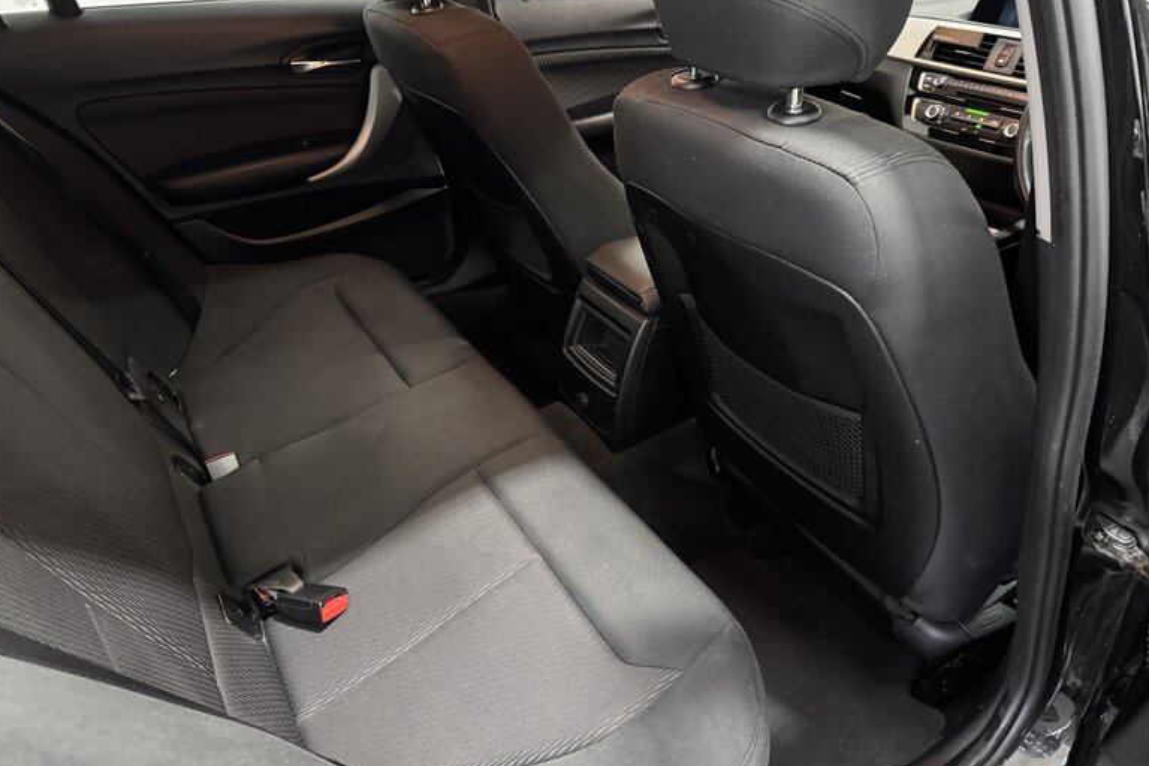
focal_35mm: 26
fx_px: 830
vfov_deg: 49.5
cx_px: 588
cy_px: 410
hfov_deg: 69.4
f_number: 1.78
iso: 800
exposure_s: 1/25
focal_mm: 6.76
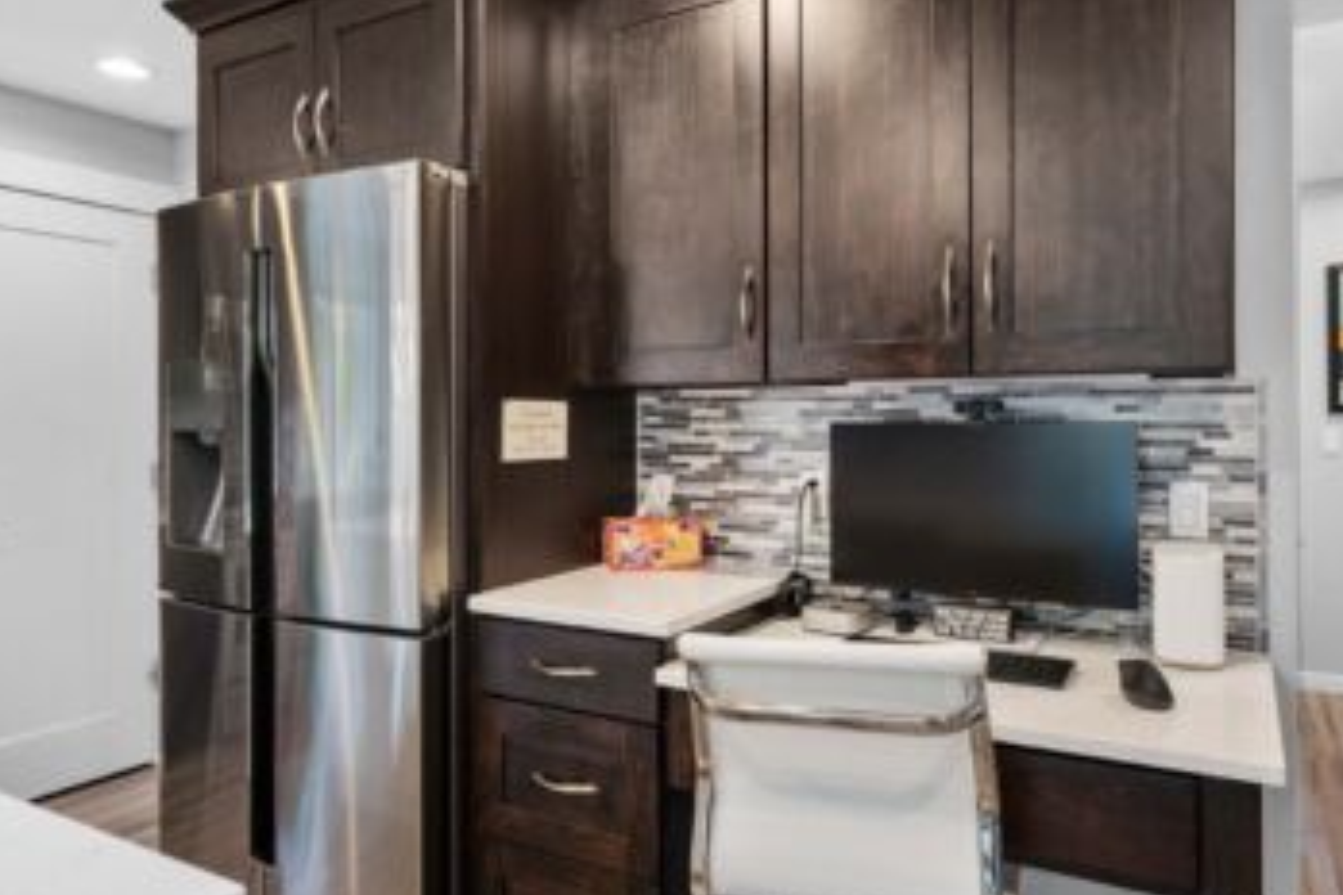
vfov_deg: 55.1
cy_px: 446
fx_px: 858
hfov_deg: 76.1
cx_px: 699
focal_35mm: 23
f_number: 6.3
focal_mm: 20
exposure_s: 1/4
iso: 1000
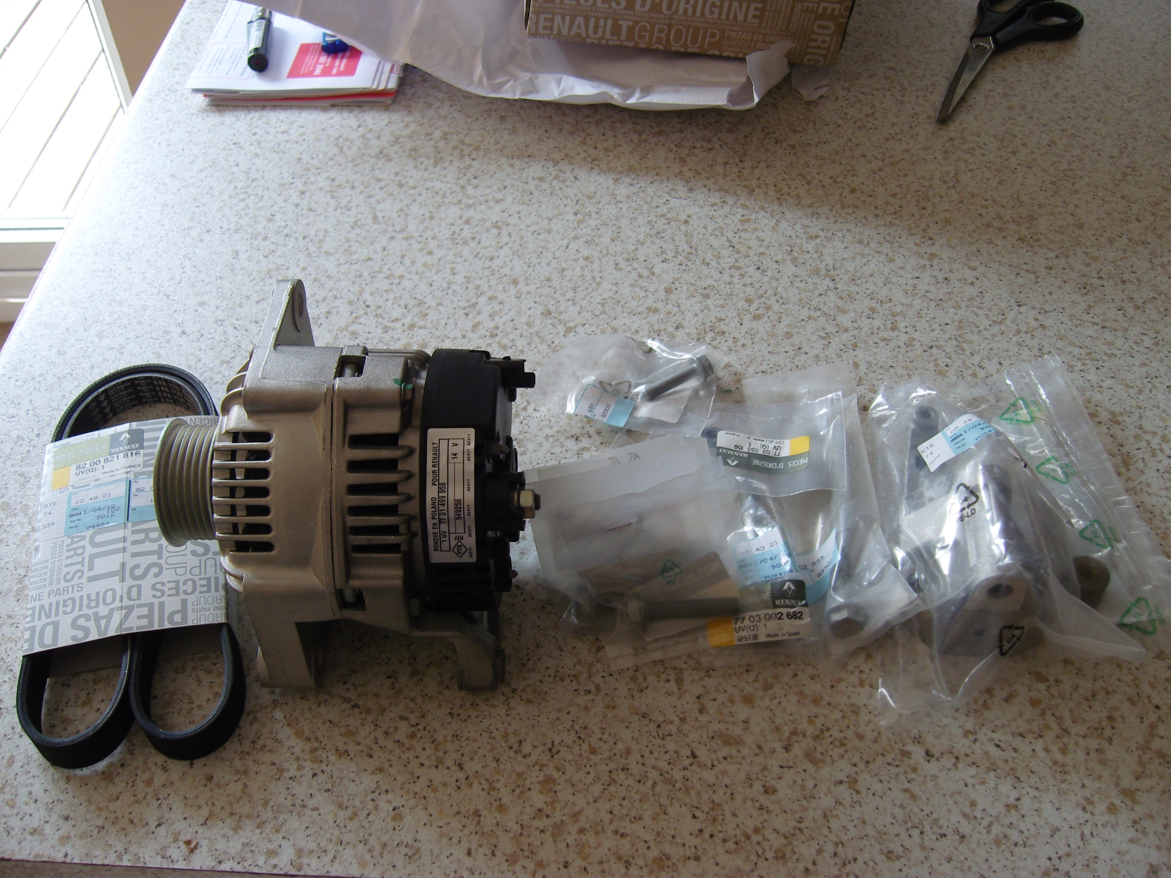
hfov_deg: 54.0
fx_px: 1150
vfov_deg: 41.8
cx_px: 586
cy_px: 439
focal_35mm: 34
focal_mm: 7.3
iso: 100
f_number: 2.8
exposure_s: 1/60
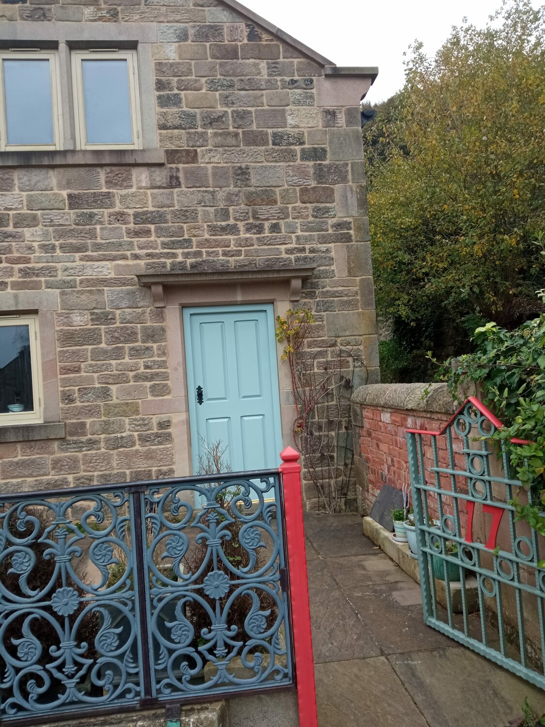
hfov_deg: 51.4
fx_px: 567
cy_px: 364
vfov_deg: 65.3
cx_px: 272
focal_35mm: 27
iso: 111
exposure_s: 1/105
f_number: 2.2
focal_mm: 3.79
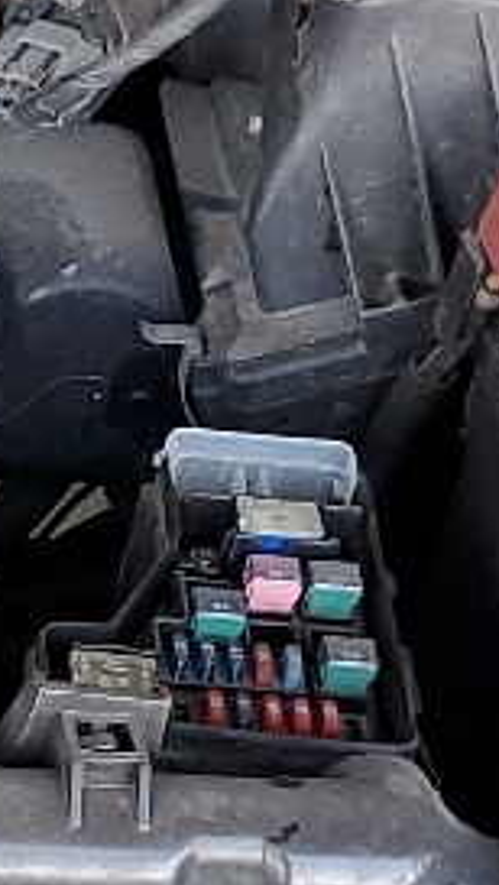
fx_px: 3896
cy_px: 869
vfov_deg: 12.8
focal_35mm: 166
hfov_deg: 6.8
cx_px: -826
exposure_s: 1/120
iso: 92
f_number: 1.5
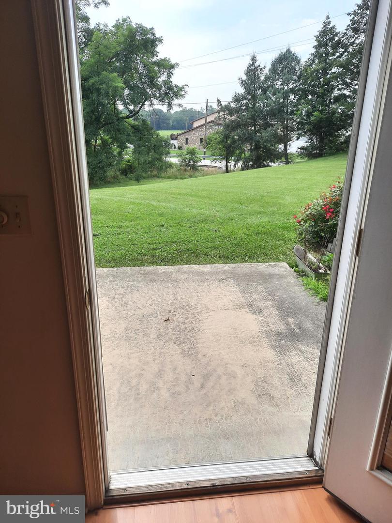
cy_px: 262
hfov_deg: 54.9
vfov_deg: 69.4
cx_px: 196
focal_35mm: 25
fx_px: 377
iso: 32
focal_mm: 4.6
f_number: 2
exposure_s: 1/785
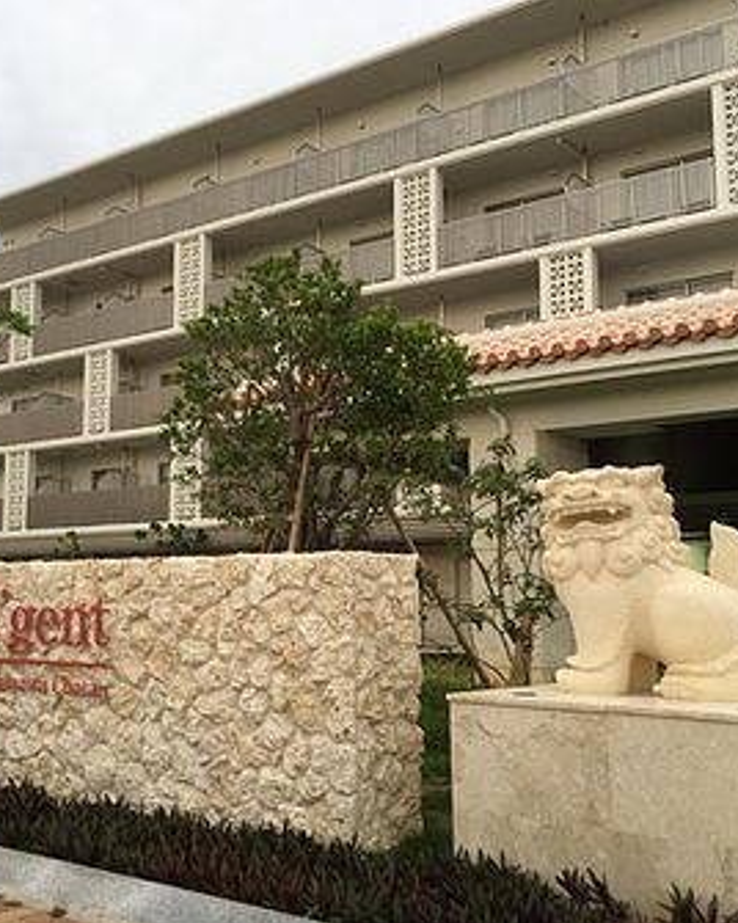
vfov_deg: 47.9
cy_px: 463
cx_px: 270
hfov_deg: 38.9
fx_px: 1037
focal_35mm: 38
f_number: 2.2
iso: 25
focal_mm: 4.15
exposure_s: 1/148
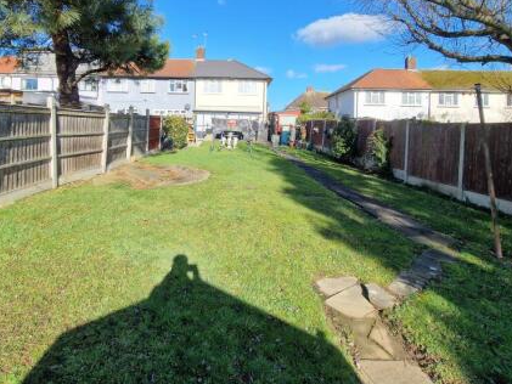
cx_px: 232
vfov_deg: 69.4
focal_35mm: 18
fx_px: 266
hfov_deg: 87.5
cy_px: 125
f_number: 2.2
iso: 50
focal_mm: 2.2
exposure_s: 1/606
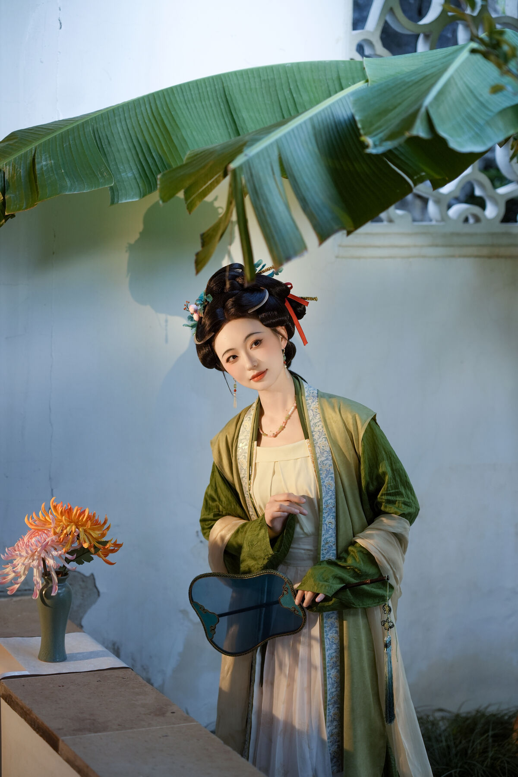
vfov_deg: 23.9
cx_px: 259
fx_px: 1834
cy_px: 388
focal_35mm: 85
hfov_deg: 16.1
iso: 640
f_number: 1.8
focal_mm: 85
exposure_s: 1/800
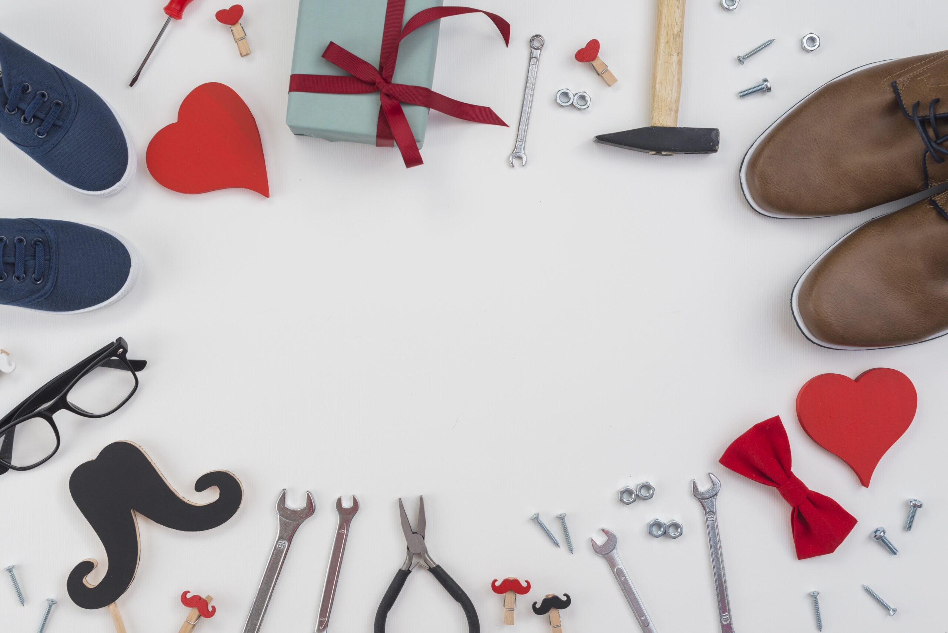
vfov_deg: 27.0
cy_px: 316
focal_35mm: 50
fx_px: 1317
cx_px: 474
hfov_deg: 39.6
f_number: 8
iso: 200
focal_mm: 50
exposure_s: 1/160
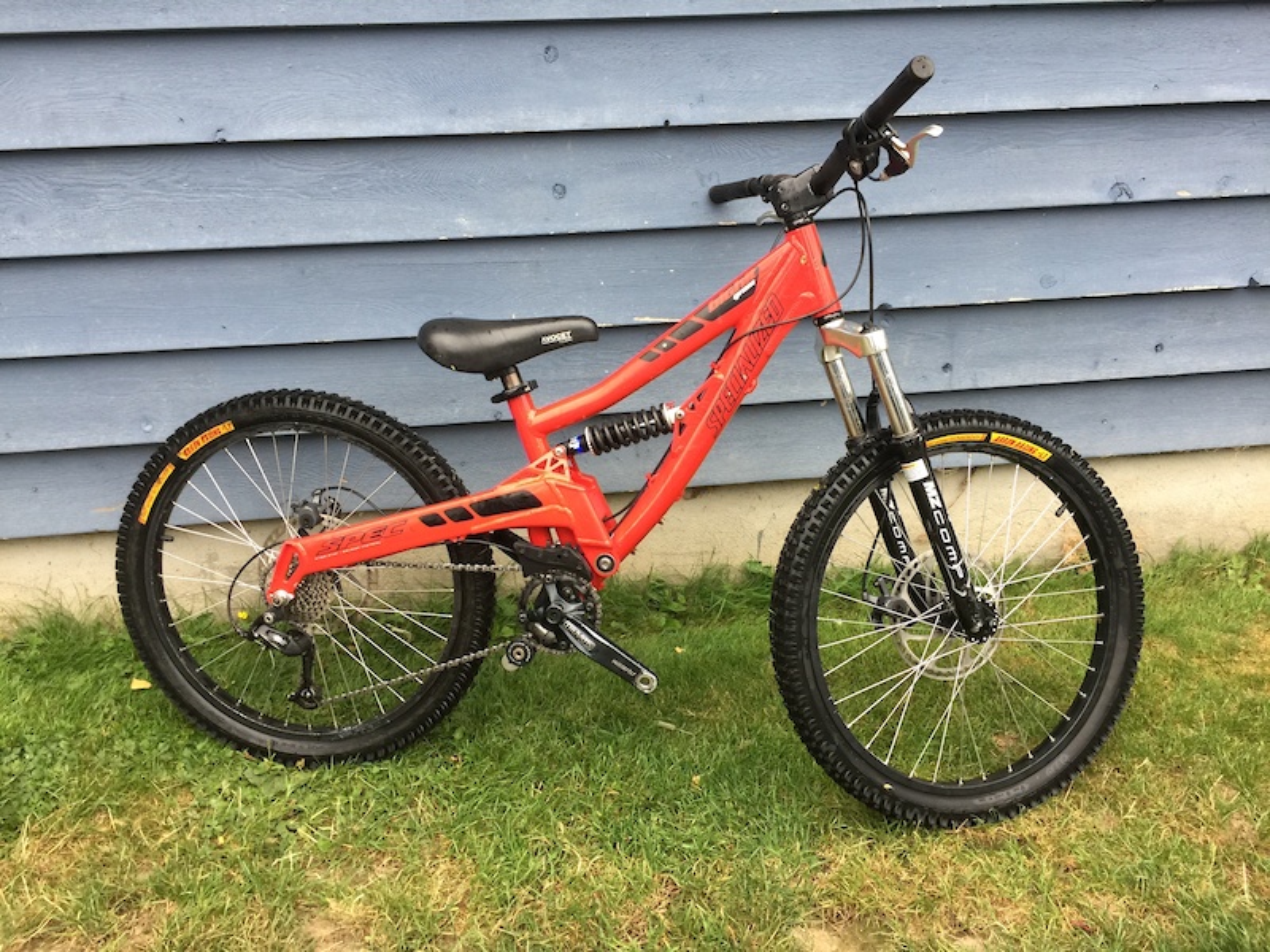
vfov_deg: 48.2
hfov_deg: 61.7
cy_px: 476
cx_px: 635
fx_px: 1064
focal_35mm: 29
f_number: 2.2
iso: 32
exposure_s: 1/40
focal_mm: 4.15
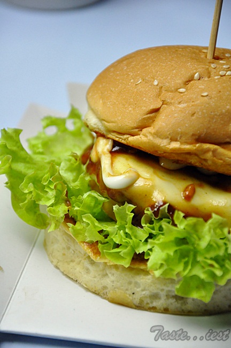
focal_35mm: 158
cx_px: 116
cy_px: 174
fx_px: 1519
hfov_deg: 8.7
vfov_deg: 13.1
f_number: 5.6
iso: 2500
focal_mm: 105
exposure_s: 1/60
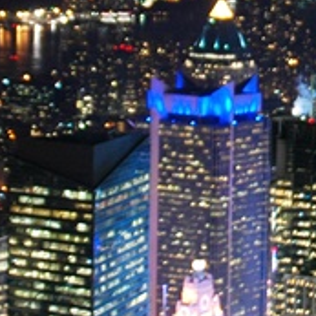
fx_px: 1942
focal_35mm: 188
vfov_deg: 9.3
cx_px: 347
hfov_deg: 9.2
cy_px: 82
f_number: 4.2
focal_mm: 32
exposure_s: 1/1.3
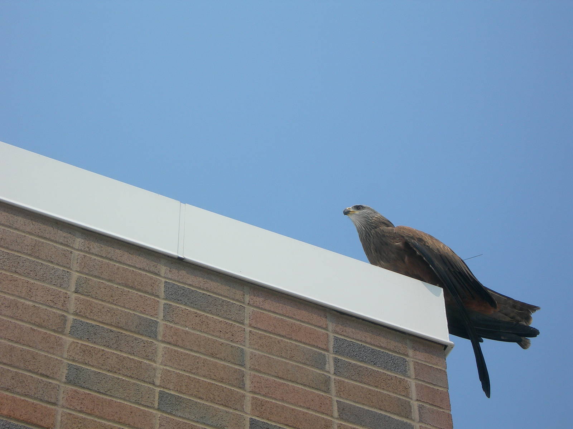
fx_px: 1887
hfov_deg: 17.3
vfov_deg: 13.0
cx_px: 286
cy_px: 214
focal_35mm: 114
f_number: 8.2
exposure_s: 1/250
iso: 50
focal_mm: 23.4
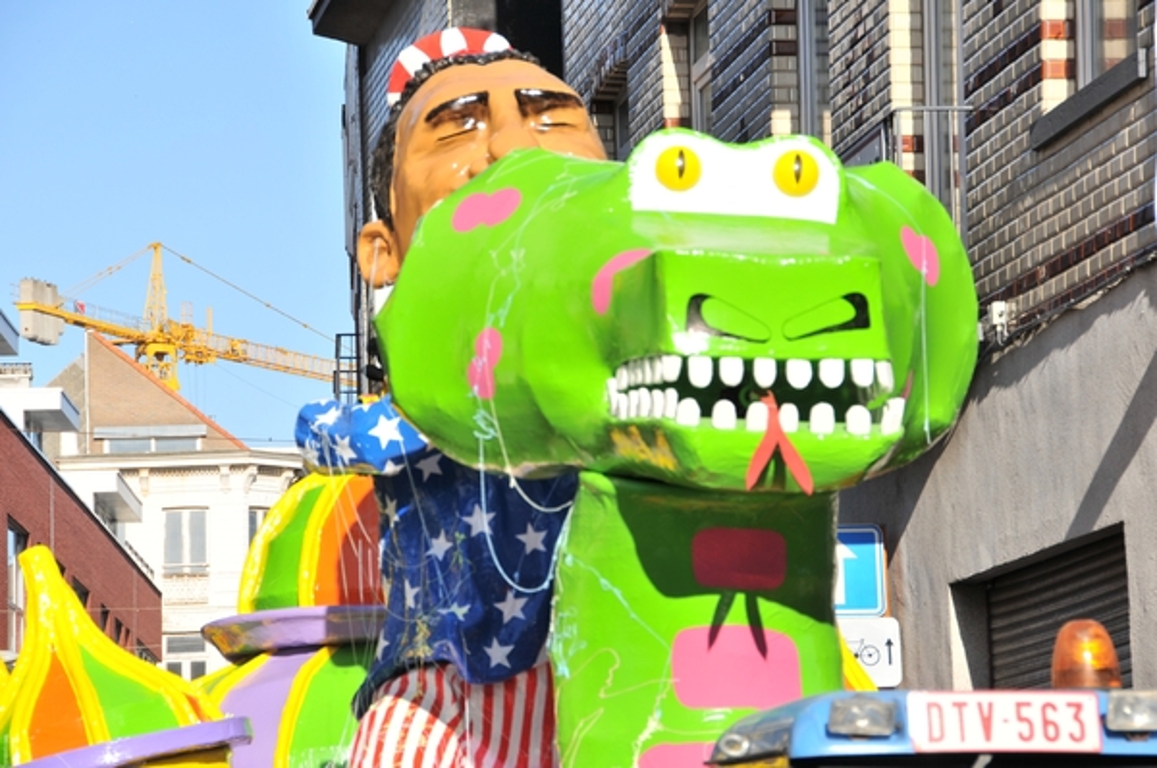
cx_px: 578
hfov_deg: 14.4
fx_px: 4572
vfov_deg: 9.6
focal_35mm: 142
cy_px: 384
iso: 200
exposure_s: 1/400
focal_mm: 95
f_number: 9
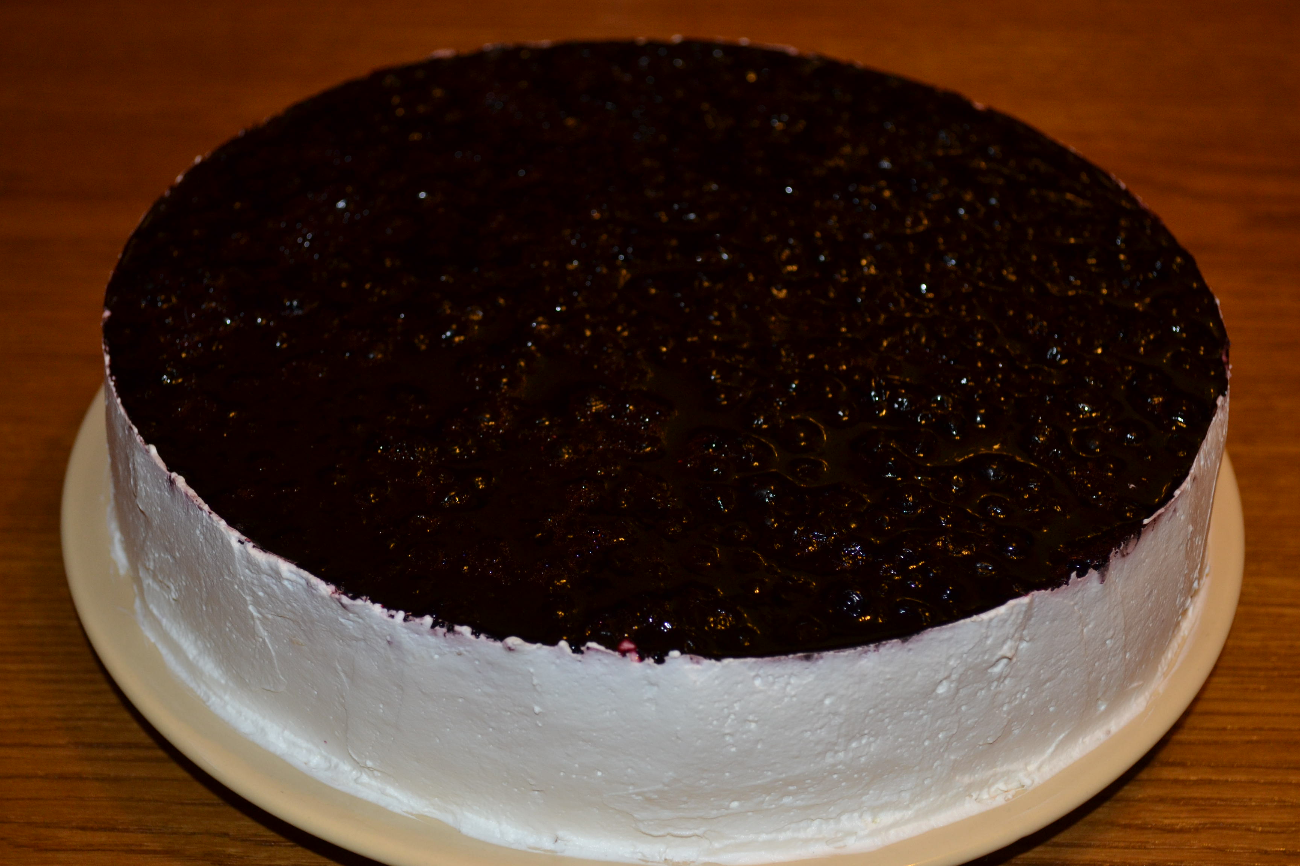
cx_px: 650
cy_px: 433
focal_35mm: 60
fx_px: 2166
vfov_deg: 22.6
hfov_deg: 33.4
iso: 640
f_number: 5.3
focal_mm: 40
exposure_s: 1/60
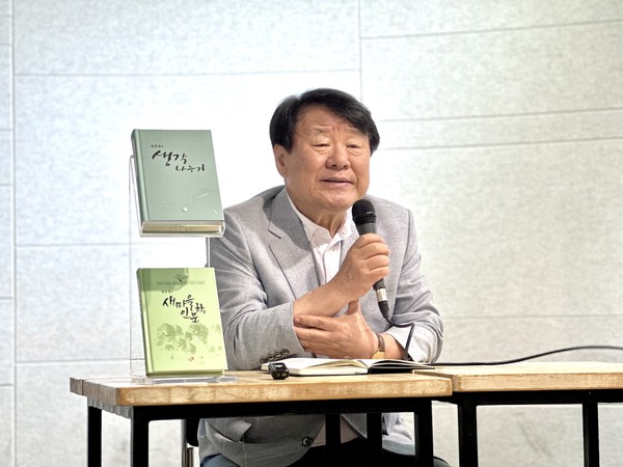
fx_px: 1386
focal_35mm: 77
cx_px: 312
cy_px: 234
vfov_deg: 19.1
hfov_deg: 25.3
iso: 125
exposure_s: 1/40
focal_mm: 9
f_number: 2.8
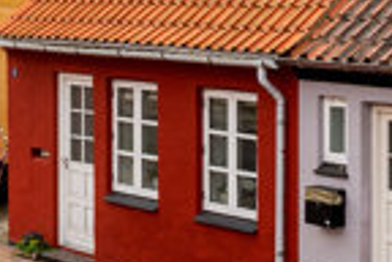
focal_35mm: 99
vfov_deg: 13.7
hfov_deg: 18.3
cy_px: 38
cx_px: 588
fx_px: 1077
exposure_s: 1/320
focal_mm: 15.8
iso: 200
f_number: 7.1
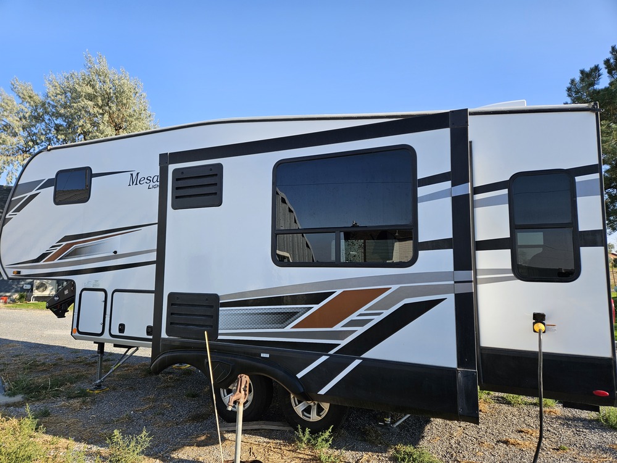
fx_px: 410
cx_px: 308
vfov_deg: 58.9
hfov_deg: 73.9
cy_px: 232
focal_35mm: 23
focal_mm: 5.4
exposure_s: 1/715
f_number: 1.8
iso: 25
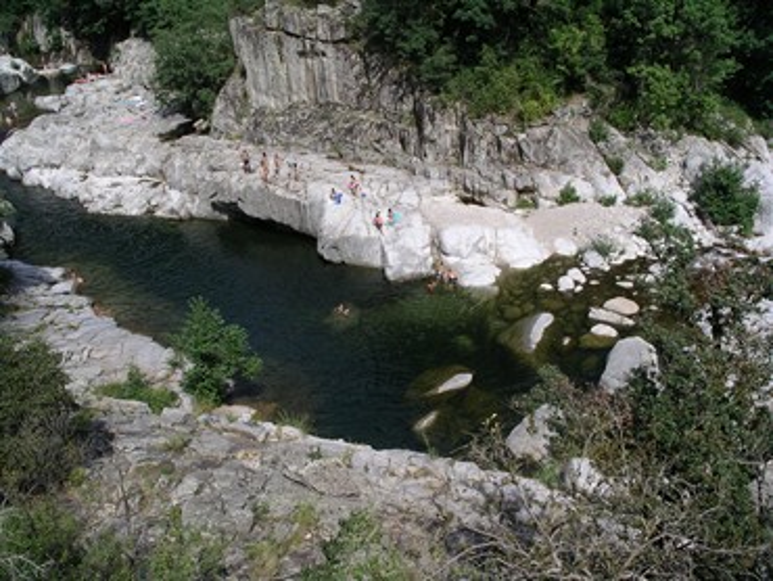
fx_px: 827
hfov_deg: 50.1
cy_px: 290
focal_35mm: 37
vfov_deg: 38.7
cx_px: 386
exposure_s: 1/420
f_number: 5.6
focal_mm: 7.8
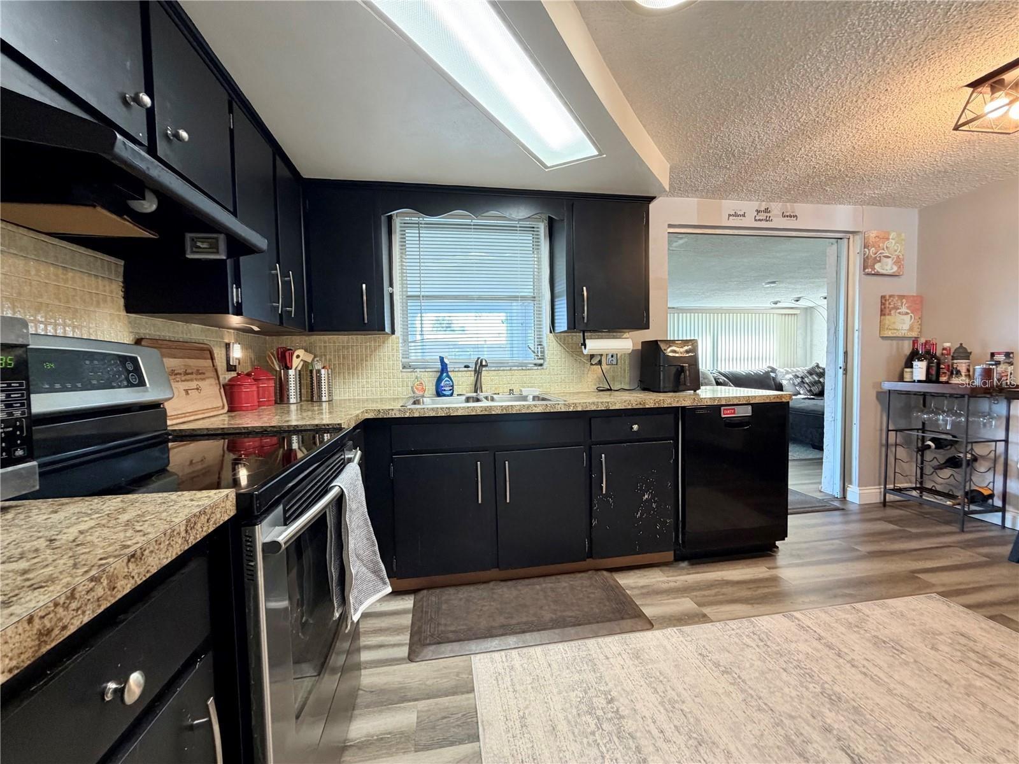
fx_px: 412
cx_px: 510
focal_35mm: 14
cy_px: 382
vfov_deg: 85.7
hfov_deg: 102.1
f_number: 2.2
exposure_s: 1/60
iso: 250
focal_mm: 2.22
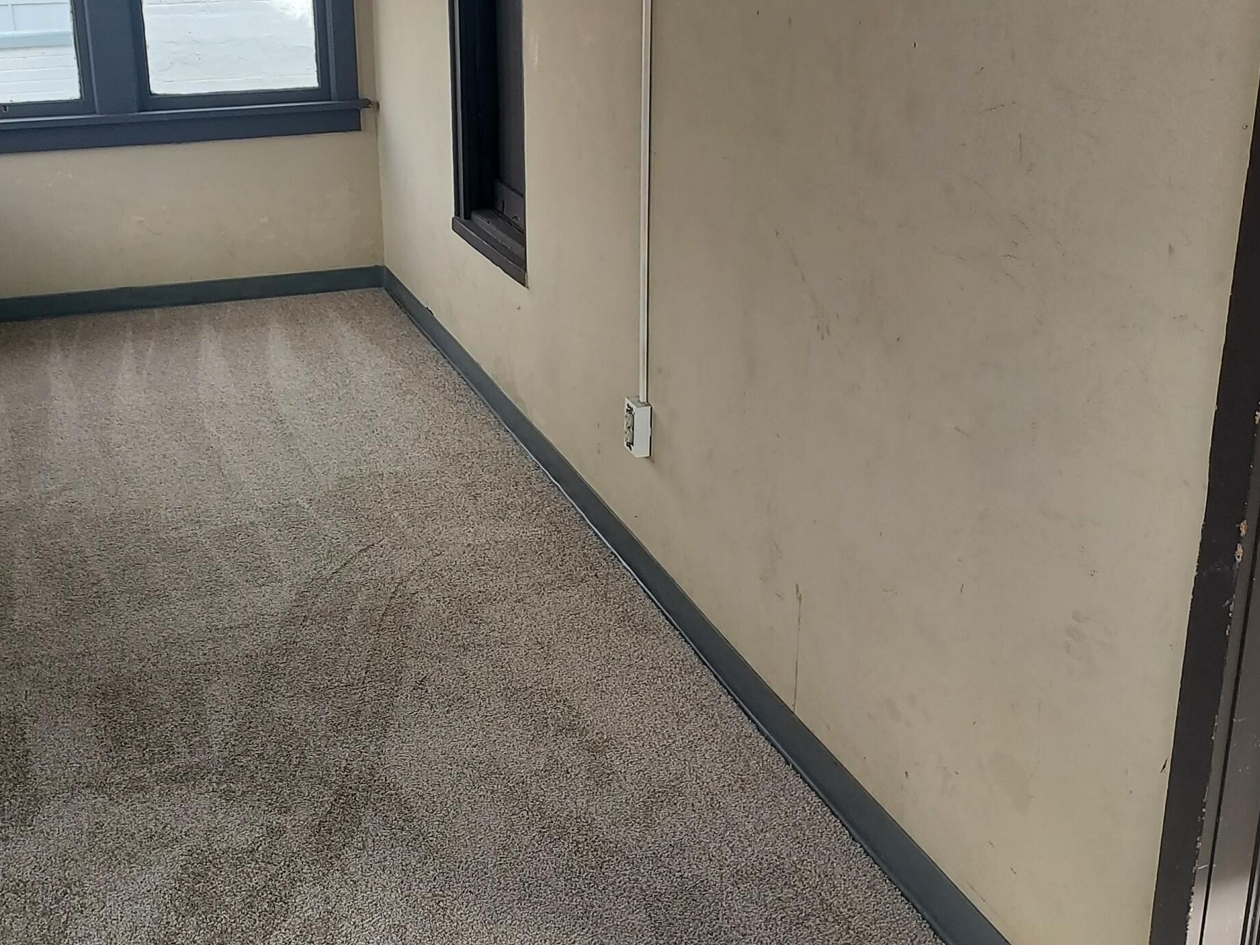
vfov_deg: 36.6
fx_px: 1420
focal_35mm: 39
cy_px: 349
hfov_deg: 47.4
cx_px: 473
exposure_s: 1/120
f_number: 1.8
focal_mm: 4.6
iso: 50
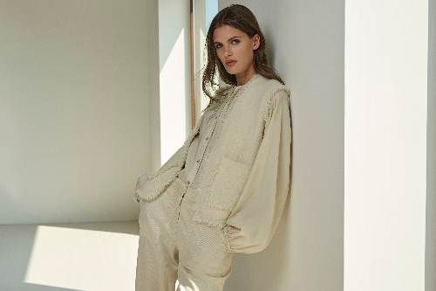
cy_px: 146
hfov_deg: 42.8
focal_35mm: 46
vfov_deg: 29.2
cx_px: 218
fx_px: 557
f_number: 5.6
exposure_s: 1/200
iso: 125
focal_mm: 46
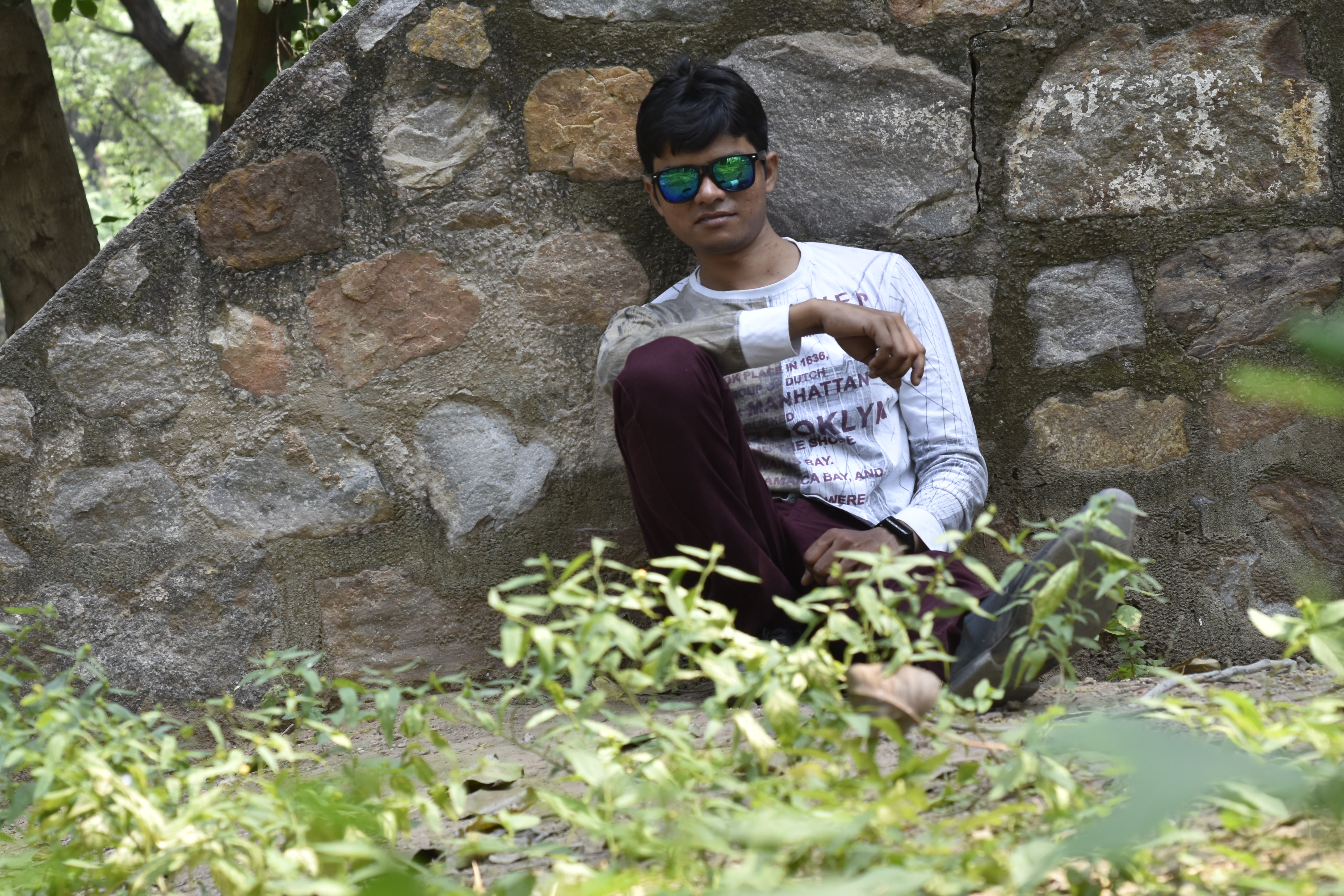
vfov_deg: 15.4
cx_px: 690
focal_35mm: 89
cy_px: 429
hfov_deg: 22.9
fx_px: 3323
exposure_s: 1/125
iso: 400
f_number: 5.6
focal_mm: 50
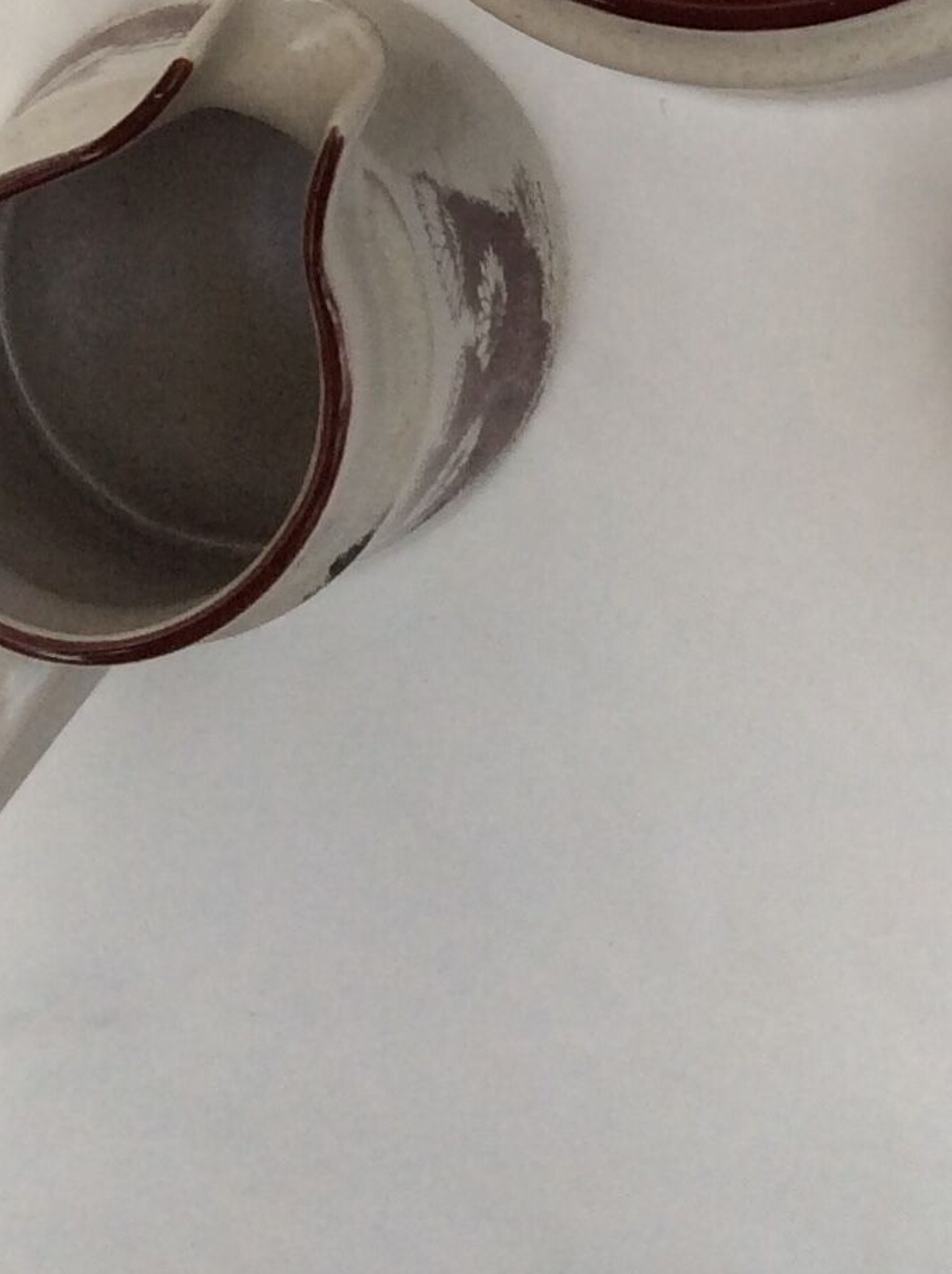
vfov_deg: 19.9
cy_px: -355
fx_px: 3344
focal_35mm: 91
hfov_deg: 16.0
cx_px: 853
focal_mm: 3.3
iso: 40
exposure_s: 1/50
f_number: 2.4
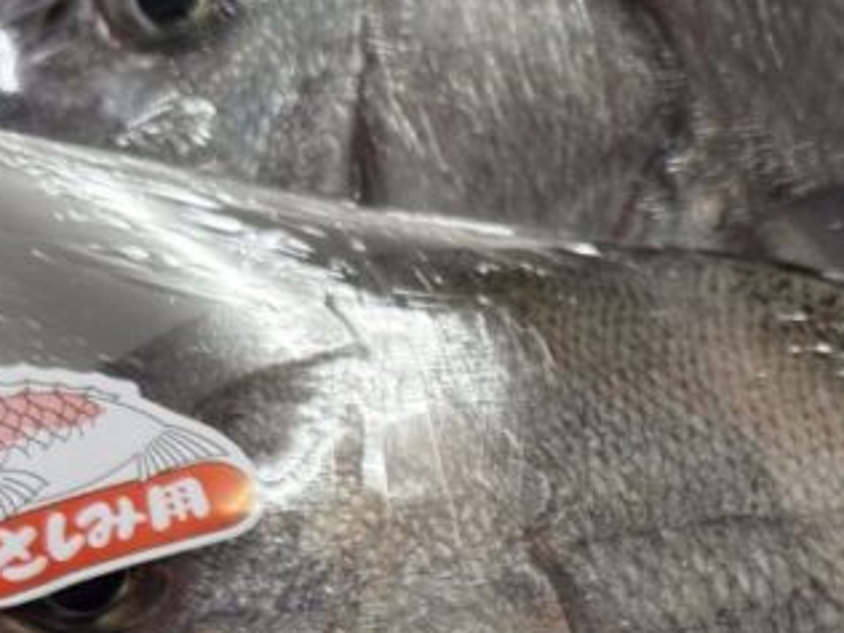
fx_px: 1975
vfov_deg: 17.1
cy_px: 841
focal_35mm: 81
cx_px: 851
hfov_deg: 23.1
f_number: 1.78
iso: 160
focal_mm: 6.76
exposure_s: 1/60
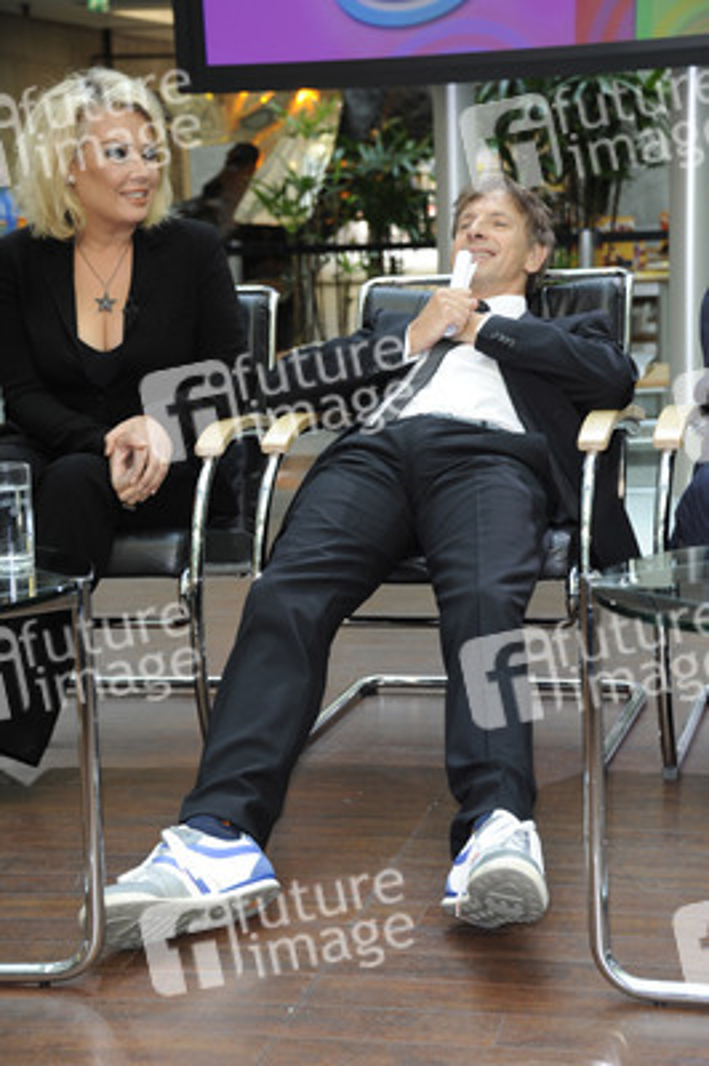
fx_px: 2308
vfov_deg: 26.0
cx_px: 354
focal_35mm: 78
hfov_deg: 17.5
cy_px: 533
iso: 800
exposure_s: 1/100
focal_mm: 78
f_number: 5.6
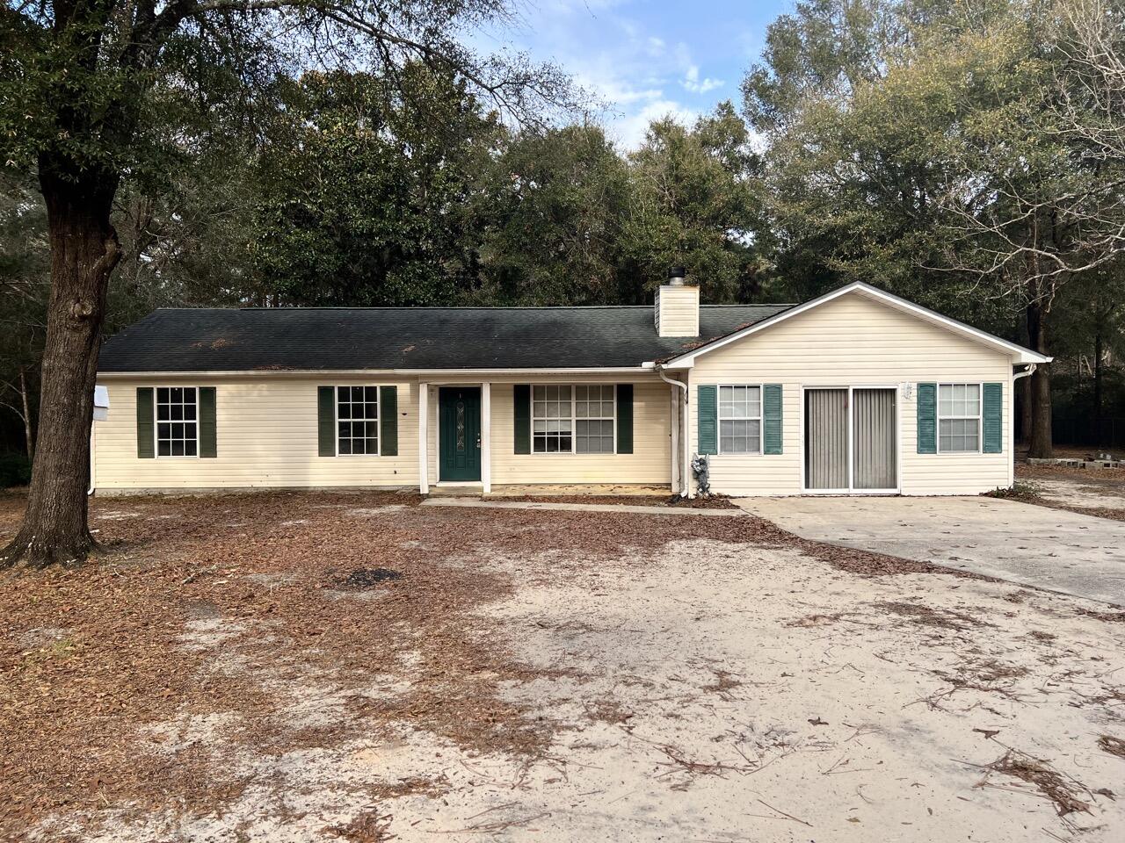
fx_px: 845
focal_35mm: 26
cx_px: 562
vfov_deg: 53.1
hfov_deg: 67.3
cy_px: 422
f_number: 1.5
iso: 50
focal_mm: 5.7
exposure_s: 1/1468
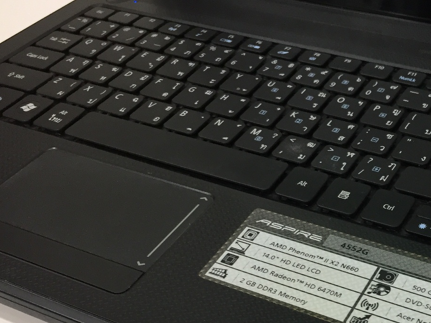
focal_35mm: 52
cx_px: 369
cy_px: 259
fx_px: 648
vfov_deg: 27.5
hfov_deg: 35.1
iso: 100
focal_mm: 4.15
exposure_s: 1/33
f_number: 2.2
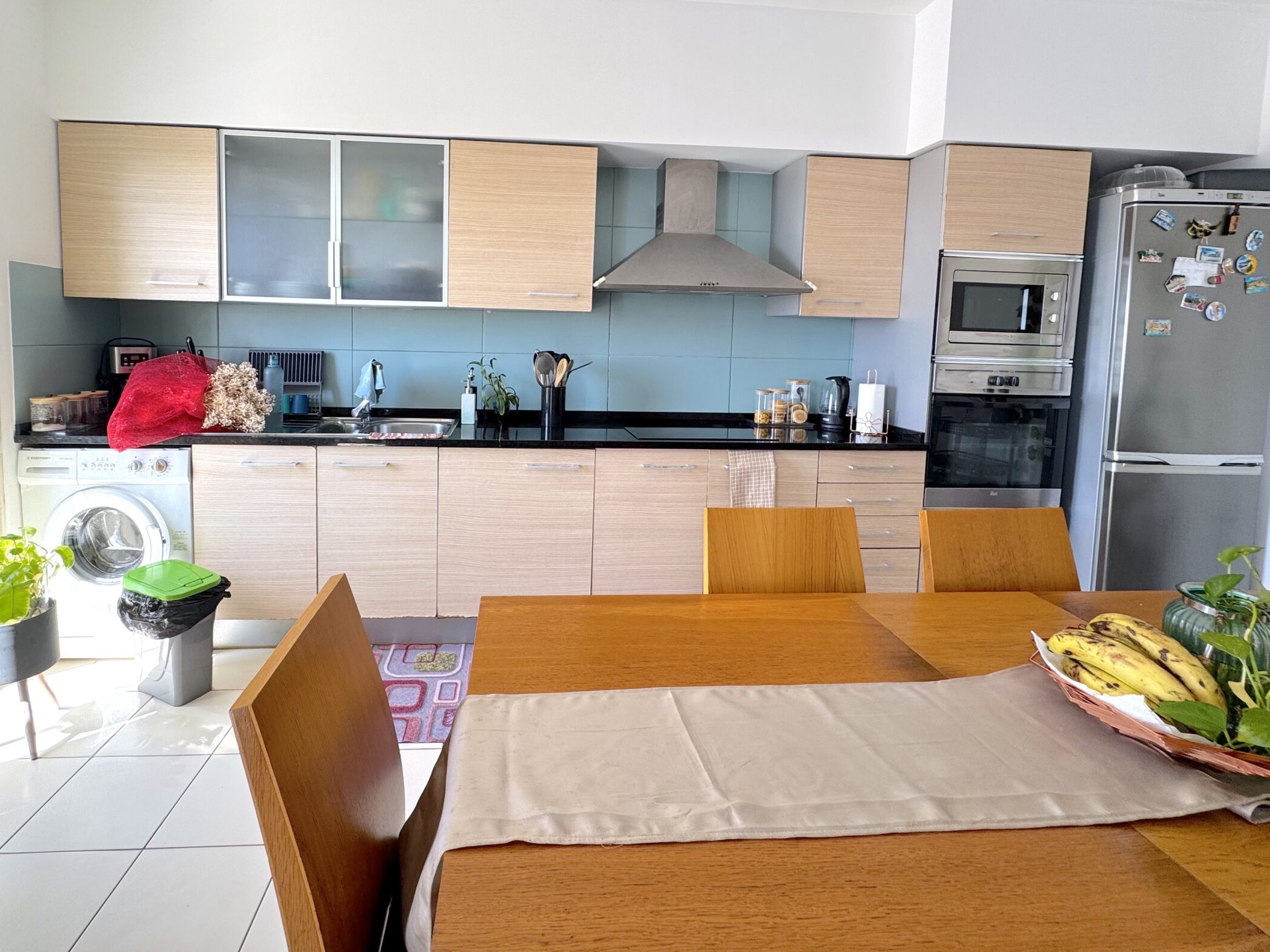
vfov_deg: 74.0
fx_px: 624
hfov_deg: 90.6
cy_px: 383
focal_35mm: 17
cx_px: 560
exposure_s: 1/99
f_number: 2.2
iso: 50
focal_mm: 2.22
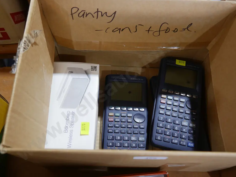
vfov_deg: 42.9
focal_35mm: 33
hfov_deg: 55.3
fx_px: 225
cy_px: 80
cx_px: 123
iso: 400
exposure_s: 1/60
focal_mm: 15
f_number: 3.6
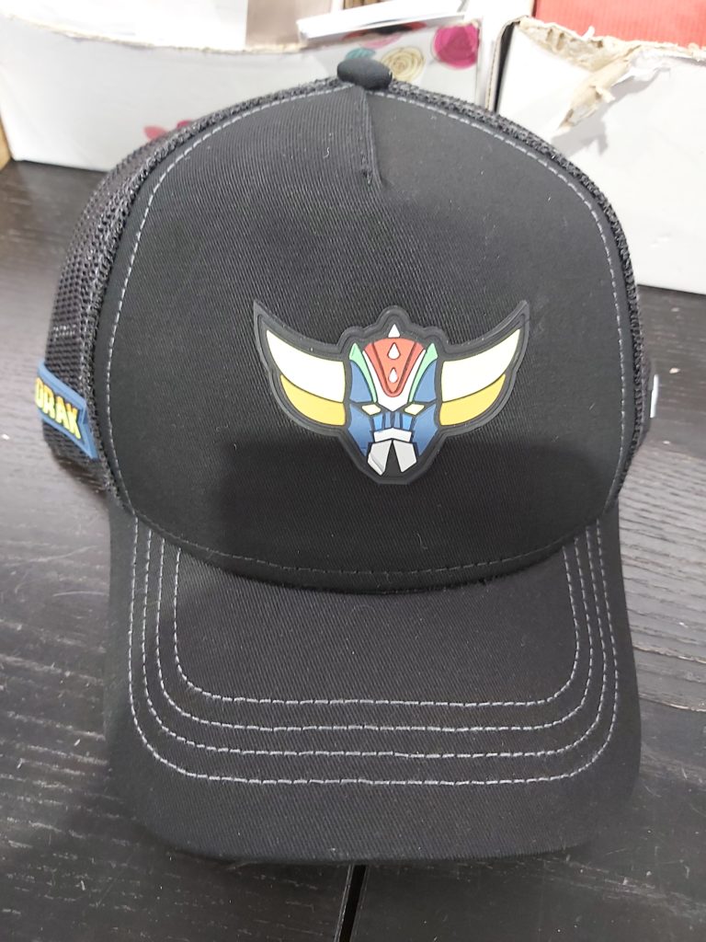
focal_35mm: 26
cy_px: 471
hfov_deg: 53.1
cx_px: 353
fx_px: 707
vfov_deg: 67.3
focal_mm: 3.92
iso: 250
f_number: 1.7
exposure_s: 1/33
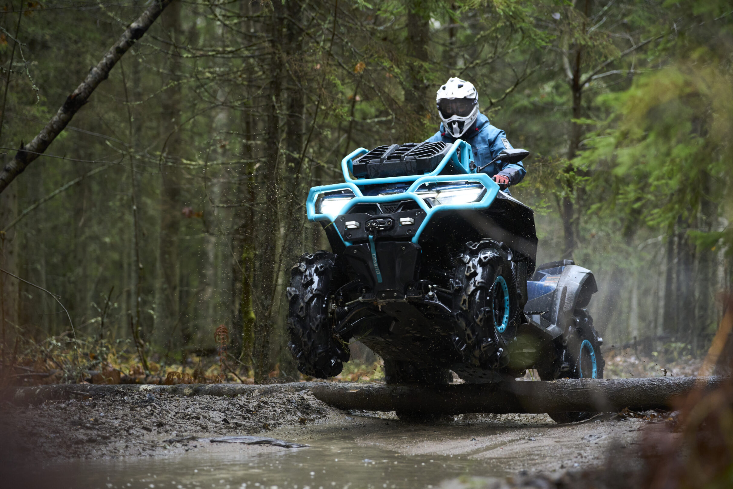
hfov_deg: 18.8
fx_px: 2219
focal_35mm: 109
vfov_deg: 12.6
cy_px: 246
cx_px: 388
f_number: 2.8
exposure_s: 1/500
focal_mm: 103
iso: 2500
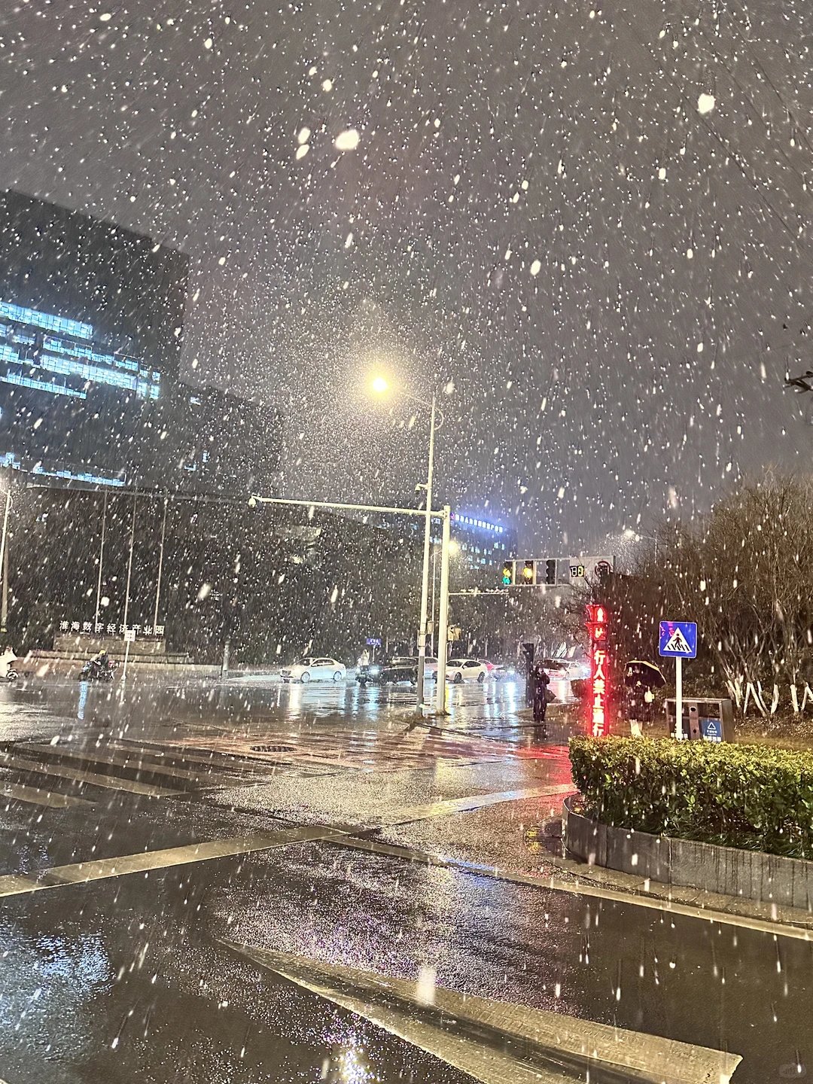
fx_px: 752
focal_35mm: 24
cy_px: 542
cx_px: 406
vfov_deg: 71.6
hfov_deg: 56.8
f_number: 1.78
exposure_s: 1/40
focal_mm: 6.86
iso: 1000
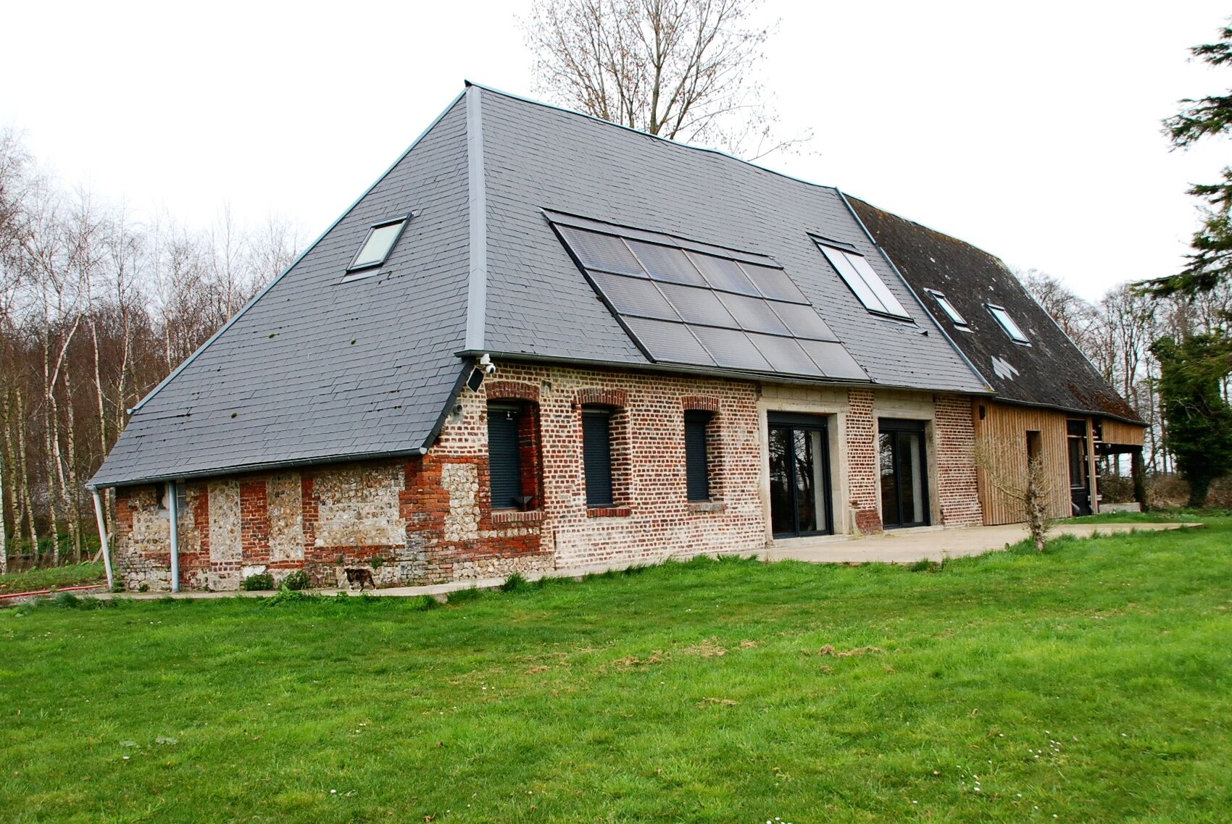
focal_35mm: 41
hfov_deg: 47.3
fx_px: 1405
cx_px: 678
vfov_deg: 32.7
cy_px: 462
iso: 640
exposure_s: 1/400
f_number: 10
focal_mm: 24
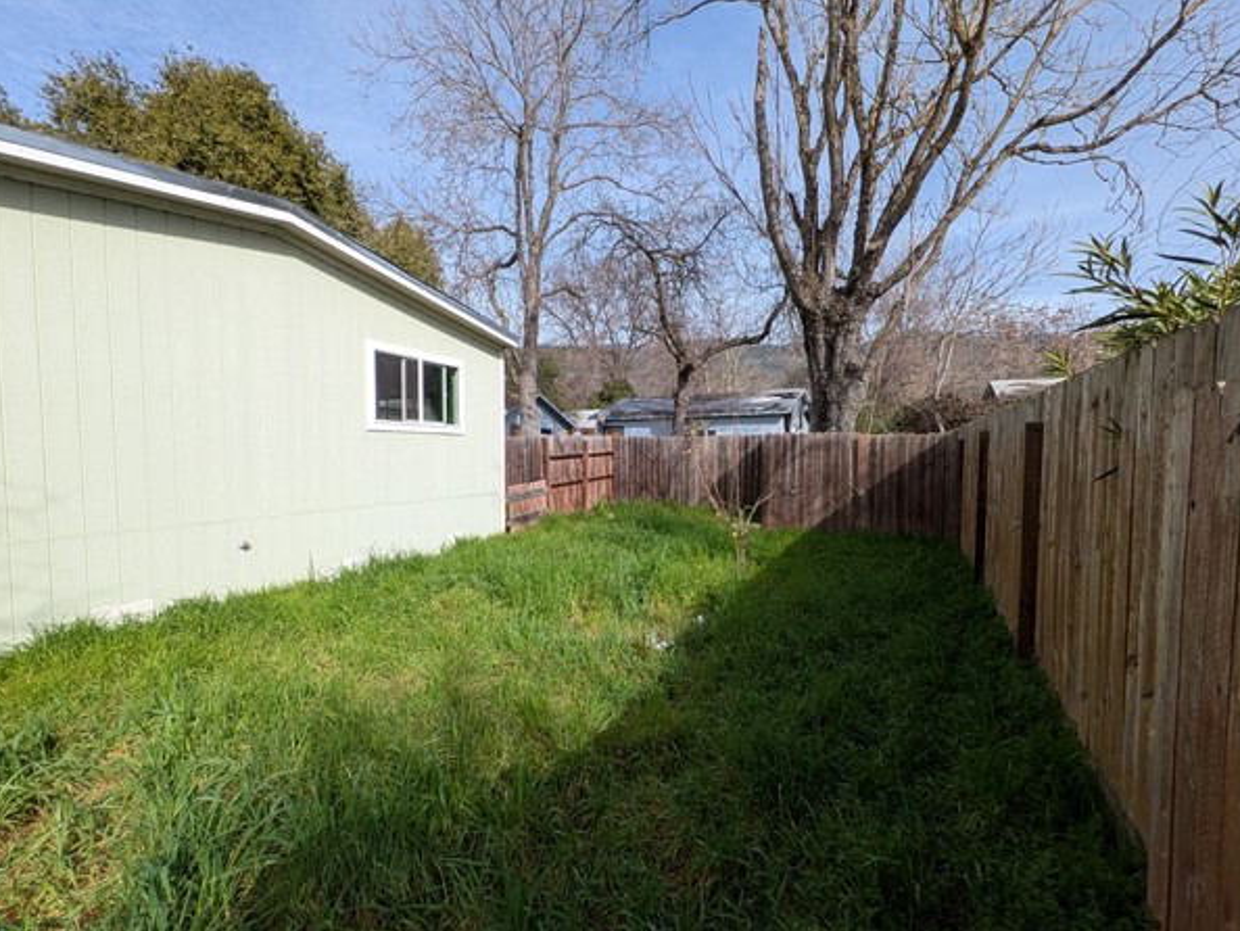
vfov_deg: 85.7
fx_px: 502
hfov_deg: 102.0
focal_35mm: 14
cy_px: 482
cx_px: 591
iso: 31
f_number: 2.2
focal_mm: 1.54
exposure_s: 1/745
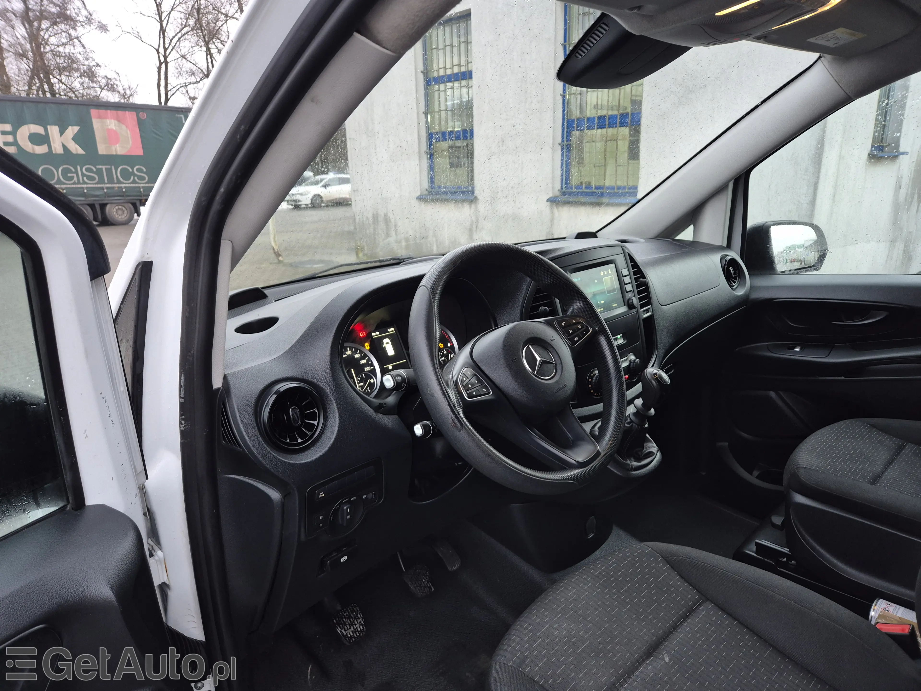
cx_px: 460
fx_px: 612
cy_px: 346
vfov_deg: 58.9
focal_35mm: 23
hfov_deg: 73.9
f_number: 1.8
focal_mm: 5.4
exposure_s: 1/50
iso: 250
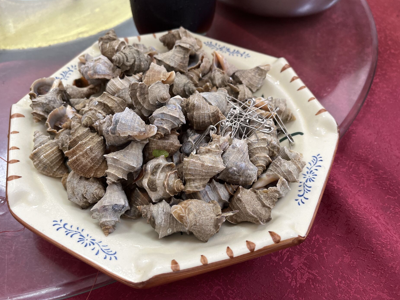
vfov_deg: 49.7
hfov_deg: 63.4
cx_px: 185
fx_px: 324
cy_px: 144
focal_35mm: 28
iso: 125
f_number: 1.6
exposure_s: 1/114
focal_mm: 5.1
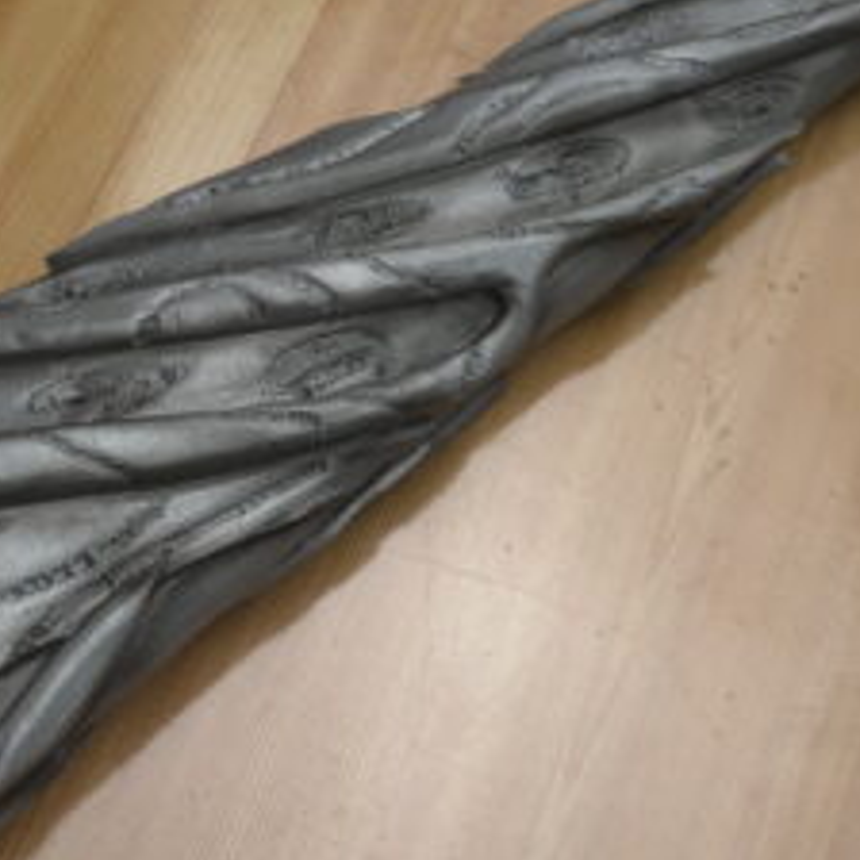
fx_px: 2305
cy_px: 411
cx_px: 200
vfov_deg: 21.1
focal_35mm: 82
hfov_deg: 20.9
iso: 400
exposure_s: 1/125
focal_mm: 24
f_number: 5.6
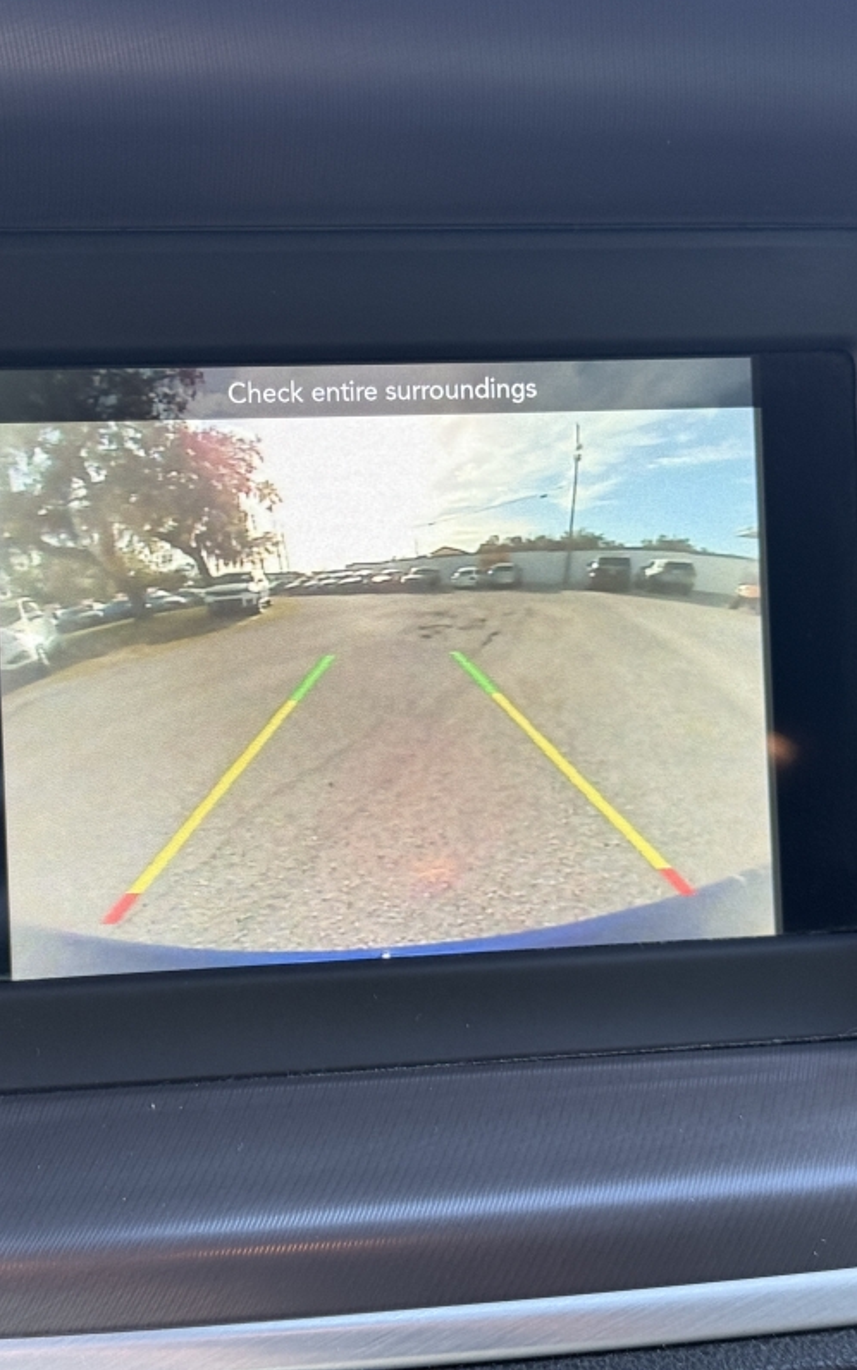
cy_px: 675
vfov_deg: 29.8
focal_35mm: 69
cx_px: 327
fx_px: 2577
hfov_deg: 18.9
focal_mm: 6.76
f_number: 1.78
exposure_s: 1/122
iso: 80
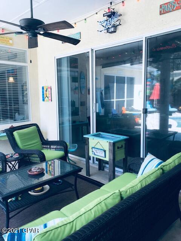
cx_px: 90
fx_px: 195
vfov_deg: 63.4
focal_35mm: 28
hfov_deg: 49.7
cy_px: 120
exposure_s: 1/123
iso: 20
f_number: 1.8
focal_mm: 3.99
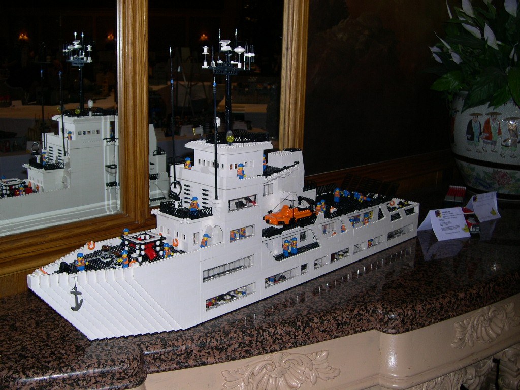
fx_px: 571
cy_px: 195
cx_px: 260
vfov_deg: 37.7
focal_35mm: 38
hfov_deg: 49.0
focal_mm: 8
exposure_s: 1/60
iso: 100
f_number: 2.8
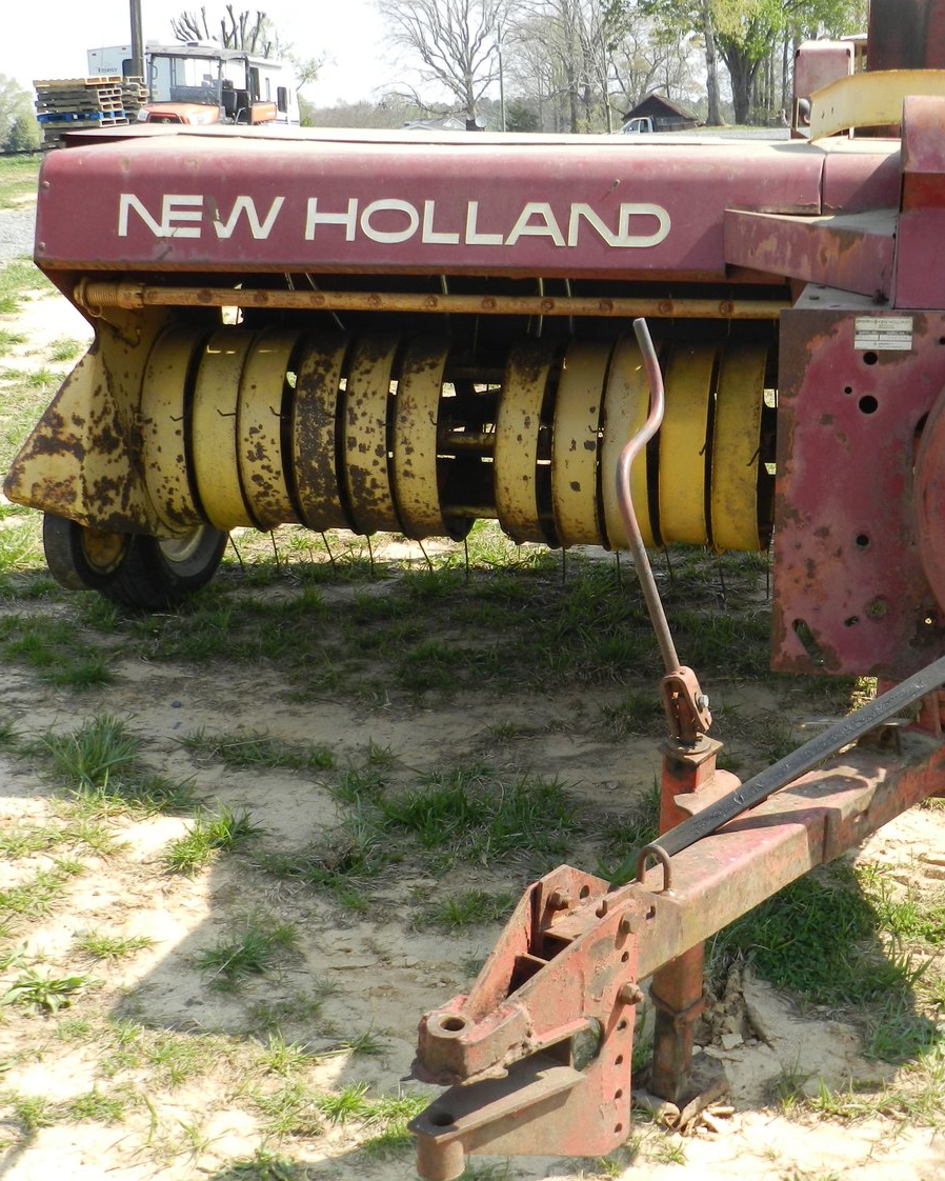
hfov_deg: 30.1
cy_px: 590
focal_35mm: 50
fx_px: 1748
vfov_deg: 37.3
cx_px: 607
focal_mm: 6.7
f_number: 4
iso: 160
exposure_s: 1/500
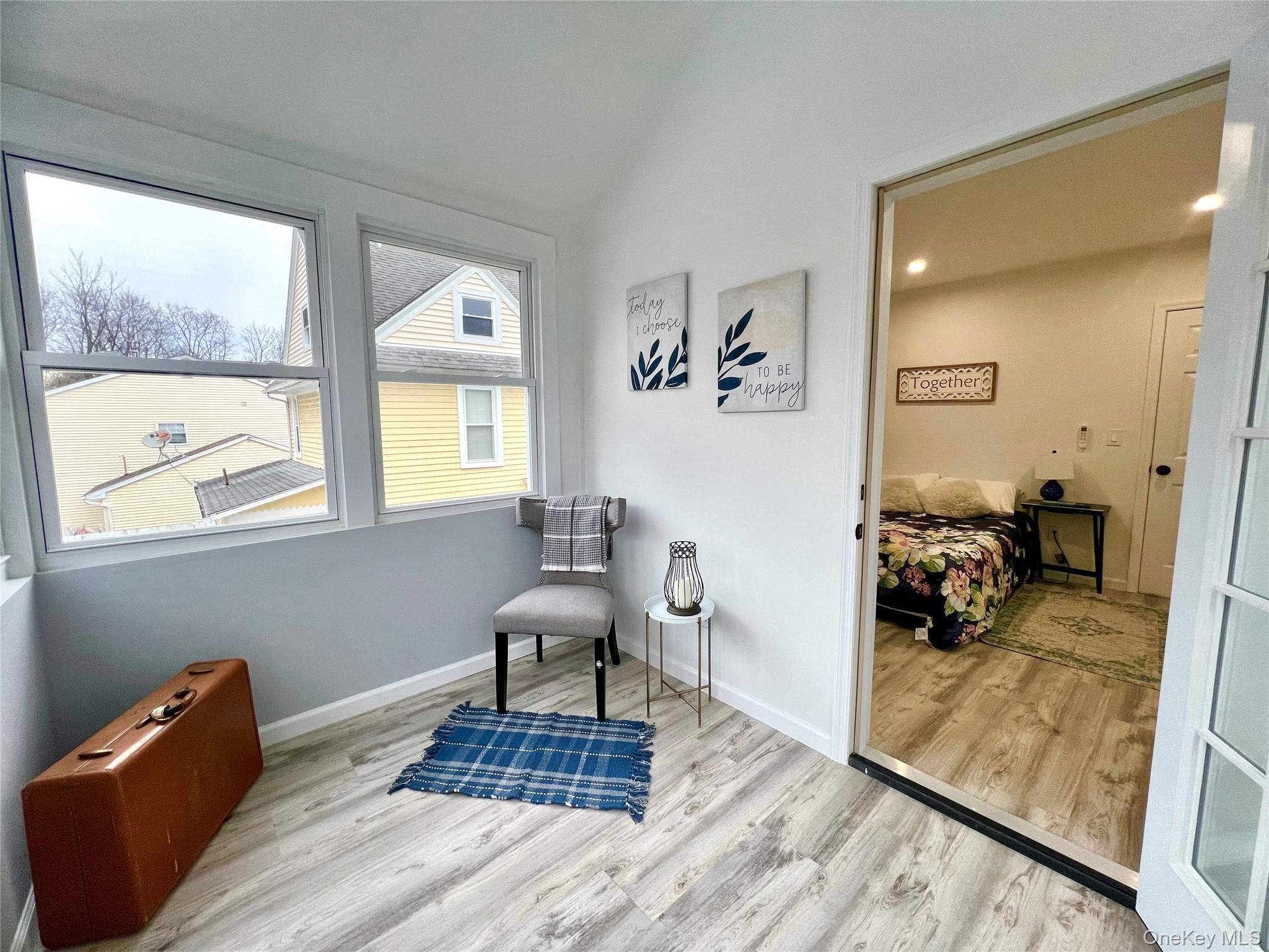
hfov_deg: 106.2
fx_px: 477
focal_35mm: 13
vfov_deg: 89.9
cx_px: 634
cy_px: 476
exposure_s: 1/120
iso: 80
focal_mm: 1.57
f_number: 1.8
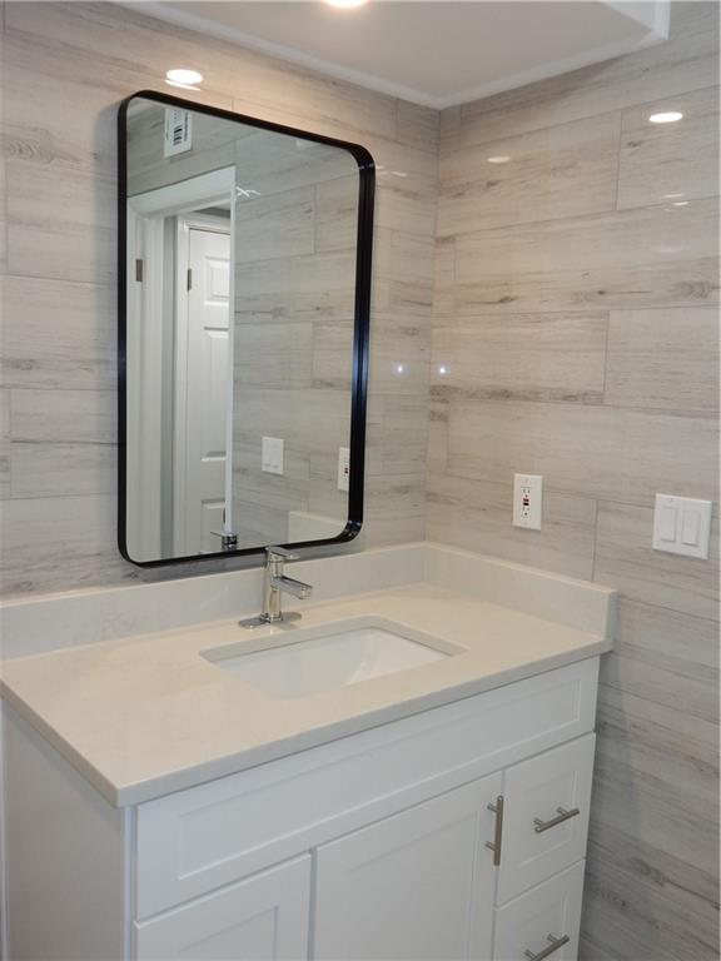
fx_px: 833
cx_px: 360
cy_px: 480
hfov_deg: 46.8
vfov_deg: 60.0
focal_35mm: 30
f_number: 4
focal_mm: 5.4
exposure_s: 1/30
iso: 125
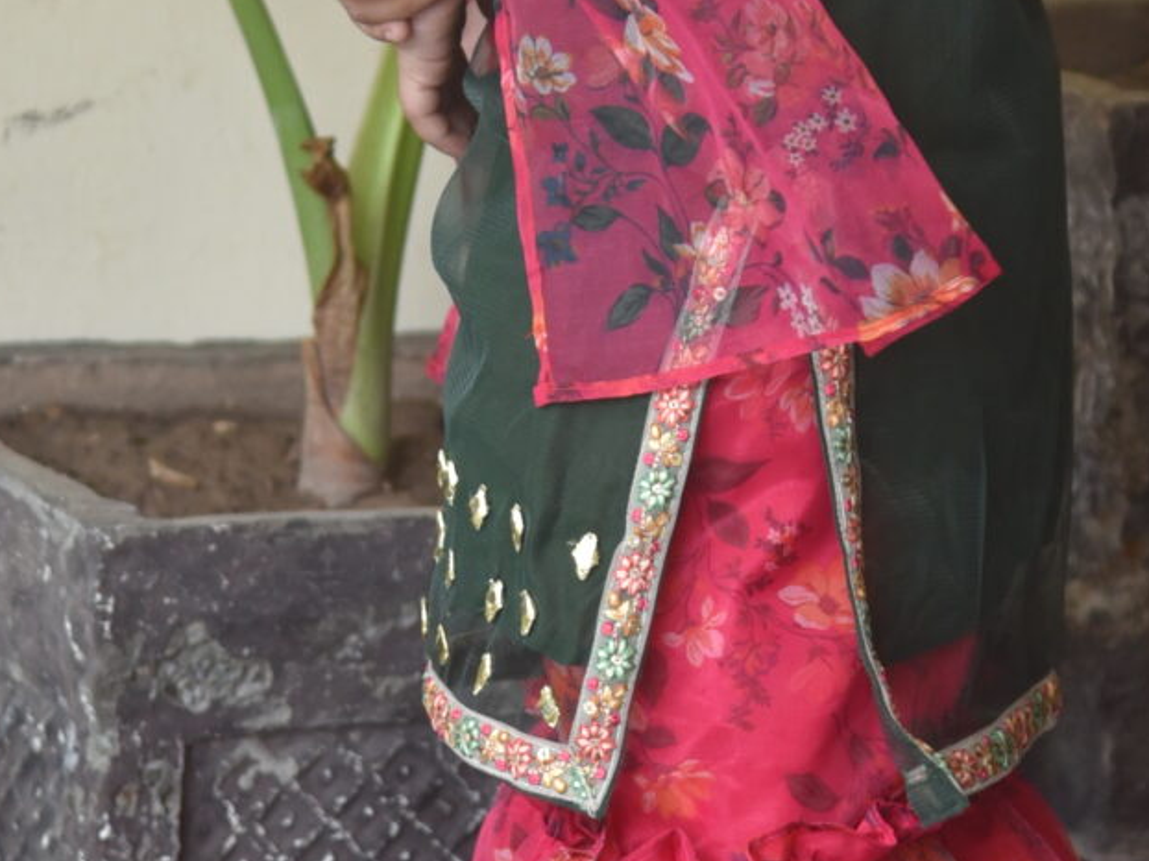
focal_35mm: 309
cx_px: 699
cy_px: -35
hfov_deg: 6.4
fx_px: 10253
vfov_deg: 4.8
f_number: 4
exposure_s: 1/250
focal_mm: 78
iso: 640
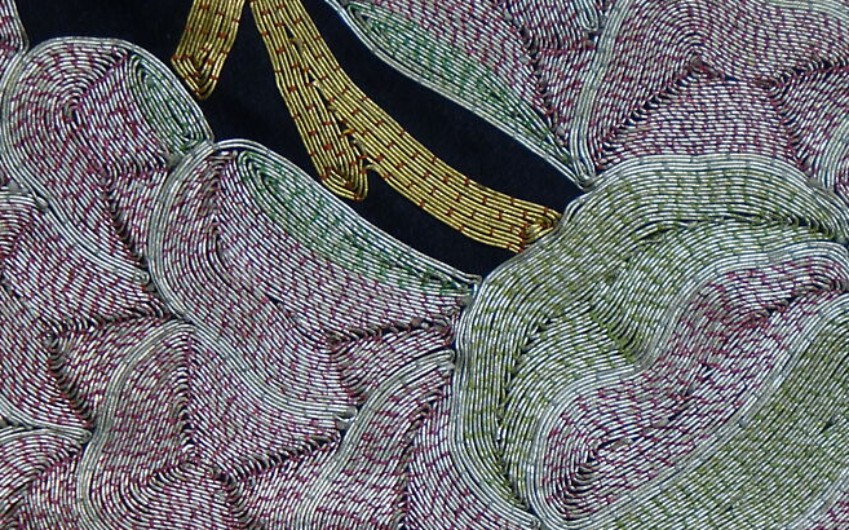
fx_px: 7540
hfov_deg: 6.4
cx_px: 420
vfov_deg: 4.0
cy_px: 547
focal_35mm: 326
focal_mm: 64.09
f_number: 2.8
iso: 400
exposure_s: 1/200
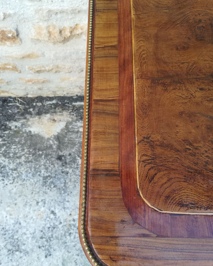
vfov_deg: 62.2
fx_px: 221
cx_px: 107
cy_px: 139
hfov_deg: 51.5
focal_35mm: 28
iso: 100
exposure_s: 1/100
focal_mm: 3.83
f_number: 2.2
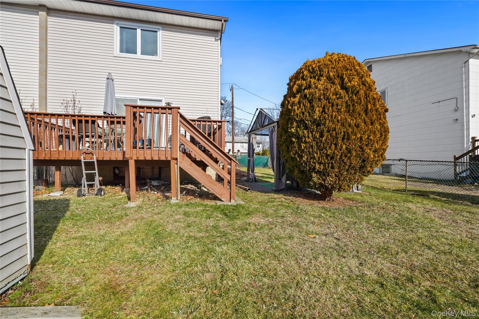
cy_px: 160
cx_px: 240
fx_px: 213
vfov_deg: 73.7
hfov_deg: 96.7
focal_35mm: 16
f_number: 9
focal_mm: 16
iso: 400
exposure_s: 1/640
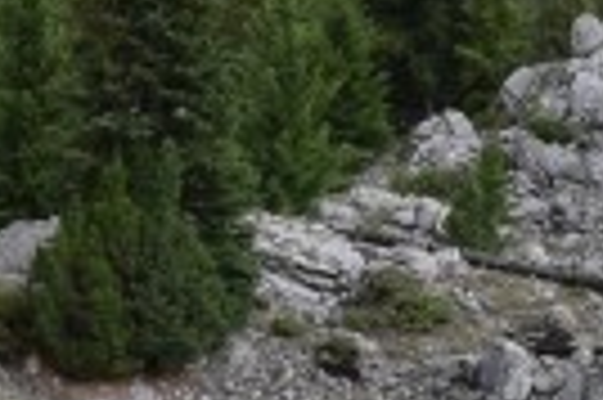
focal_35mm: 230
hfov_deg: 8.8
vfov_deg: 5.9
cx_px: -158
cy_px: -225
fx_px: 3848
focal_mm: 20
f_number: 8
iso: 320
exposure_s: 1/250
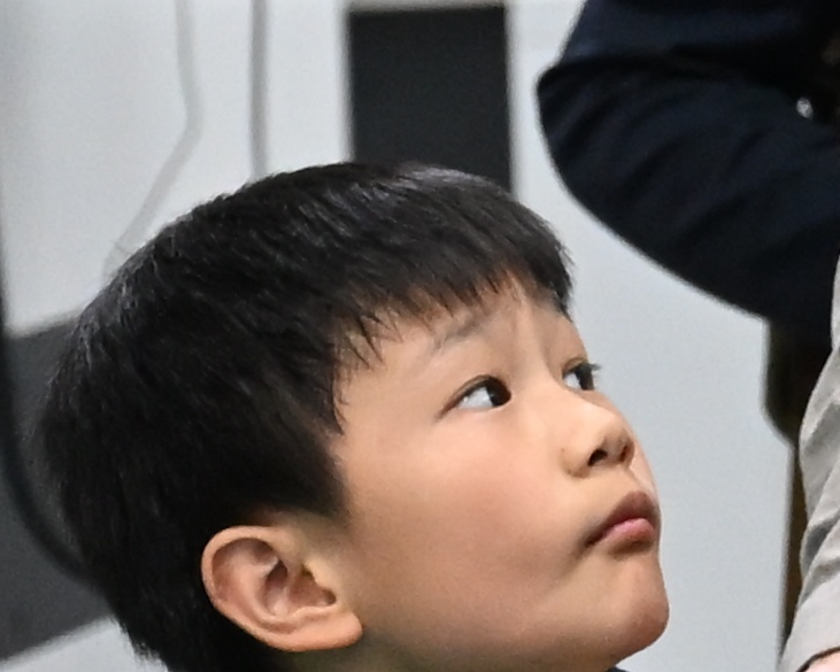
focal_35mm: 466
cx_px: 1381
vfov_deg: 3.3
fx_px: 11587
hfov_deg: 4.1
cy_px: -172
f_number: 4.5
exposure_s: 1/320
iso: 5000
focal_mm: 60
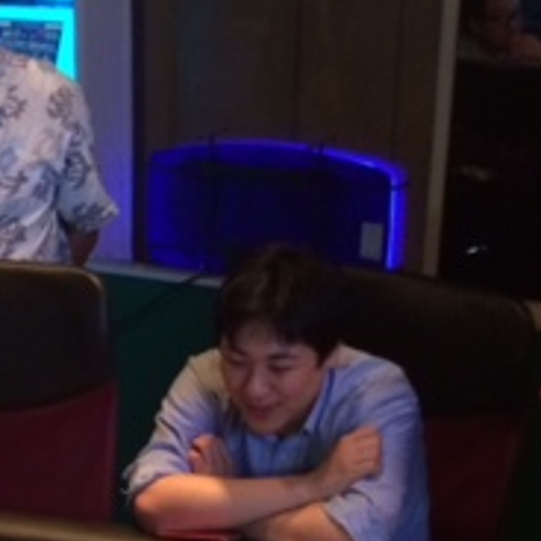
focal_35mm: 92
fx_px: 1627
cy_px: 556
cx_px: 59
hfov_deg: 18.6
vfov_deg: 18.3
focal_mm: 4.12
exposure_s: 1/15
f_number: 2.2
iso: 320
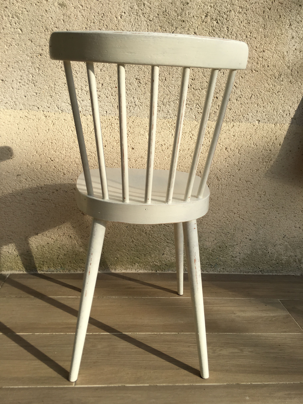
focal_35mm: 29
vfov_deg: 61.7
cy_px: 202
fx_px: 338
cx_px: 152
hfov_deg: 48.2
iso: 25
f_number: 2.2
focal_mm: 4.15
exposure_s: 1/1261
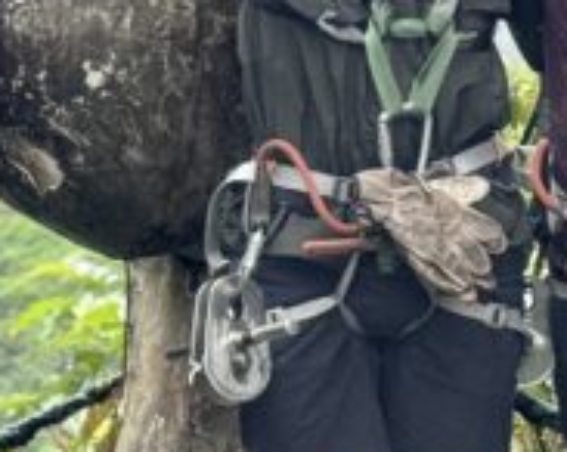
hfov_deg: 7.4
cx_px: 564
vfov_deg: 5.9
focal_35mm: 262
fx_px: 4392
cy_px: -53
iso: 64
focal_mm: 6.76
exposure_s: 1/1263
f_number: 1.78
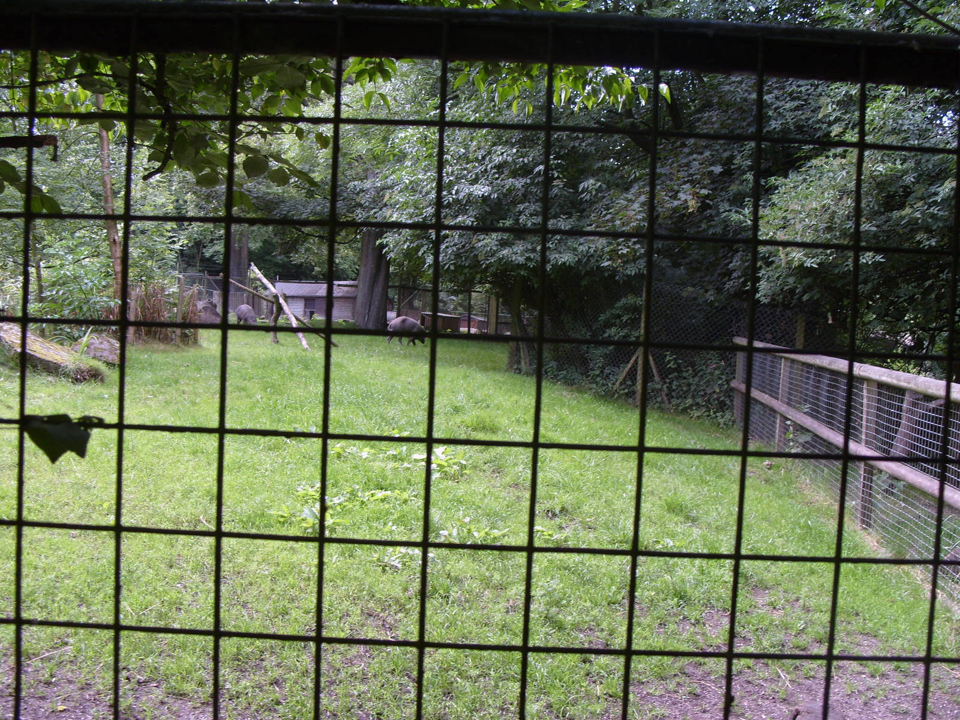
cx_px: 480
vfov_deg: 40.7
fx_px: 971
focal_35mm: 35
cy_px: 360
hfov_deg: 52.6
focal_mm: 7.8
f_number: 2.8
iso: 80
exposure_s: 1/90
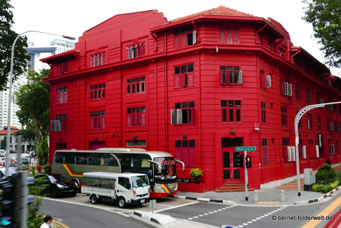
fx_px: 332
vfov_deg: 37.9
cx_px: 170
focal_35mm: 35
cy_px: 114
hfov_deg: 54.4
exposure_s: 1/125
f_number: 4
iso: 100
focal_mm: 15.9
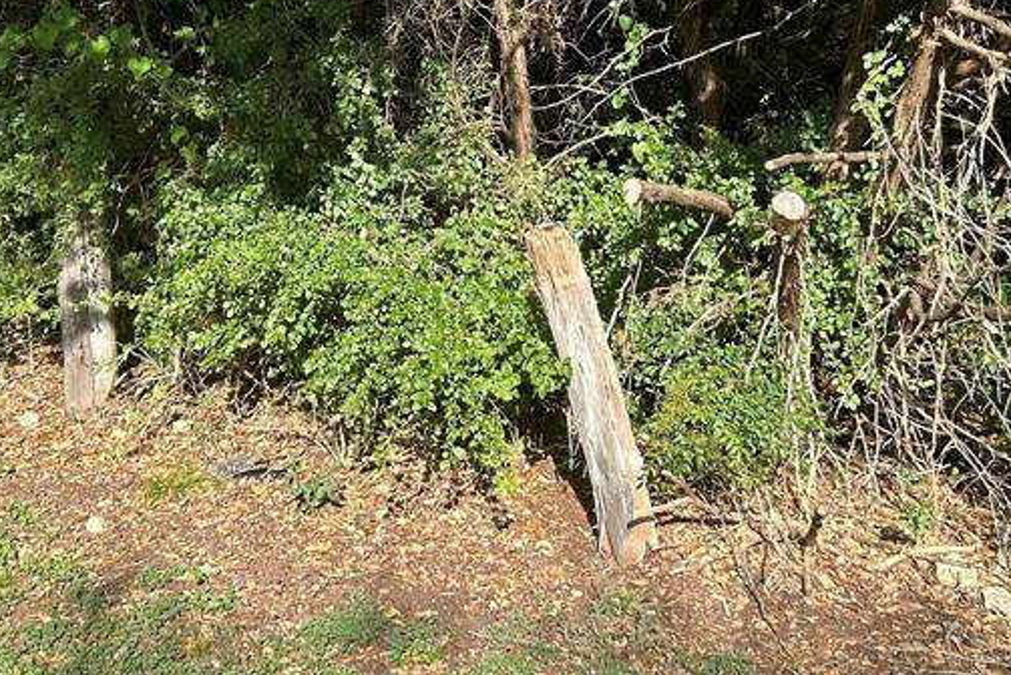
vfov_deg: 24.3
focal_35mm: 55
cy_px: 147
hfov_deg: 36.2
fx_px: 1545
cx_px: 438
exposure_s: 1/1449
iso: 50
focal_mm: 5.7
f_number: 1.5
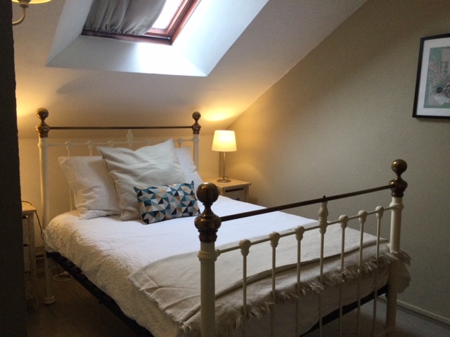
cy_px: 168
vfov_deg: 45.4
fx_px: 403
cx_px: 225
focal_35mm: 31
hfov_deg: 58.4
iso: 50
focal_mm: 3.3
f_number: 2.4
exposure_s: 1/33
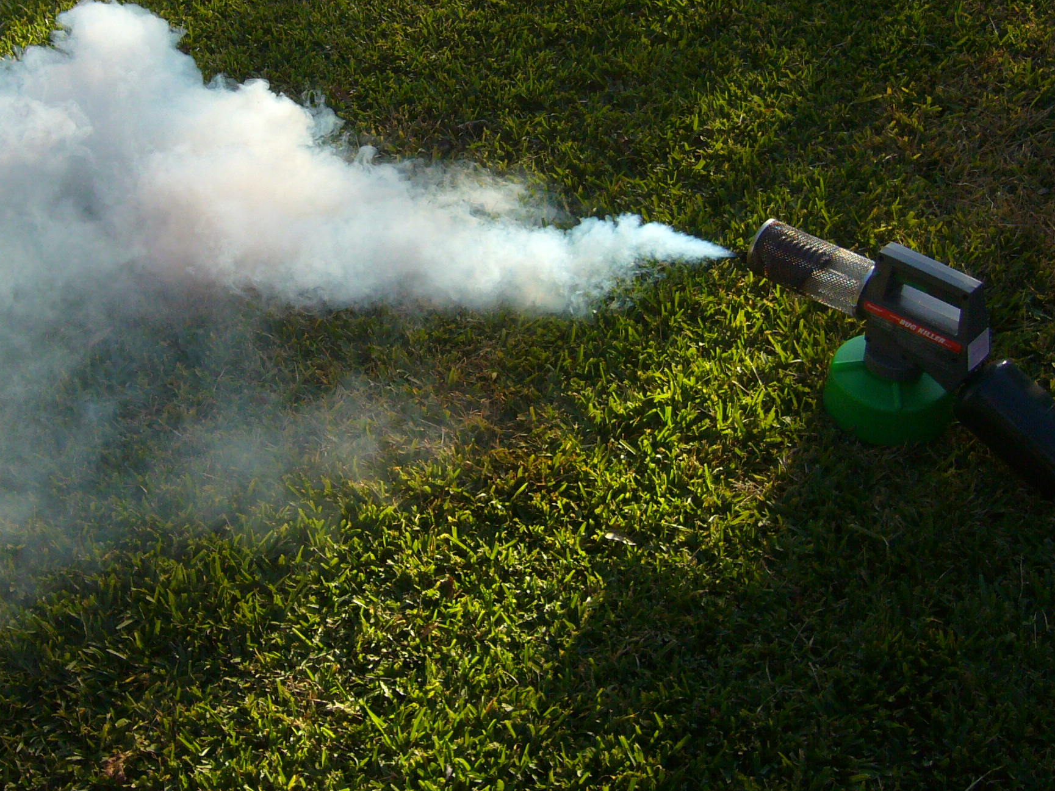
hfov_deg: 33.5
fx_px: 1737
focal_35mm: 57
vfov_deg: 25.3
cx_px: 356
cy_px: 173
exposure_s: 1/640
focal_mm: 5.8
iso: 100
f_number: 2.8
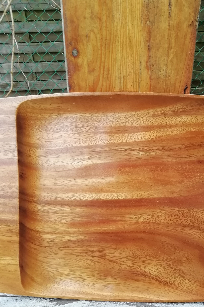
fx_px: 314
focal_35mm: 37
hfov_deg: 35.6
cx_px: 137
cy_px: 174
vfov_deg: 51.7
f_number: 2.2
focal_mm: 3.21
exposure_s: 1/50
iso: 64
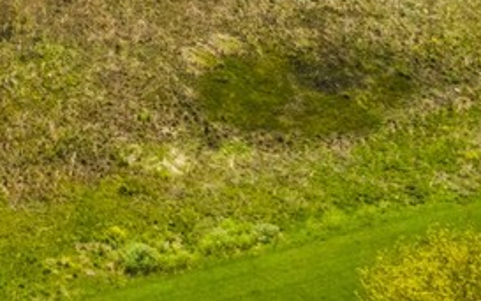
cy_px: -648
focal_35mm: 134
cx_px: -576
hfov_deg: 12.9
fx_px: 1758
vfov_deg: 8.1
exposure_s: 1/240
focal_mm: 4.5
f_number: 2.8
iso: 100
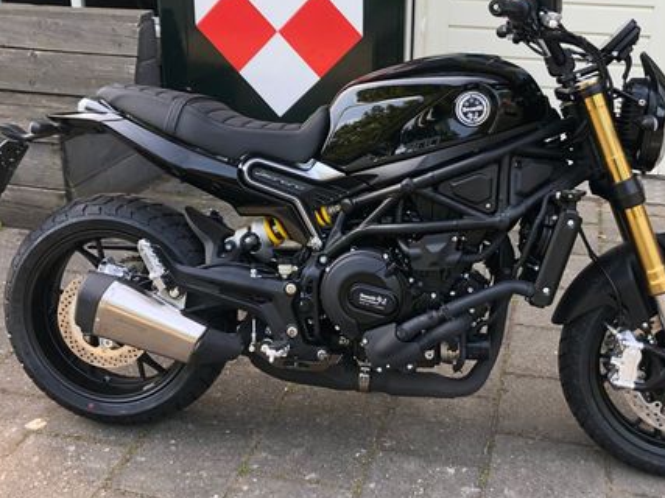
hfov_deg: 44.7
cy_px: 230
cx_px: 386
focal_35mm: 42
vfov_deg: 34.3
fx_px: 807
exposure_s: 1/120
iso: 32
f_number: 1.8
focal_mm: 3.99
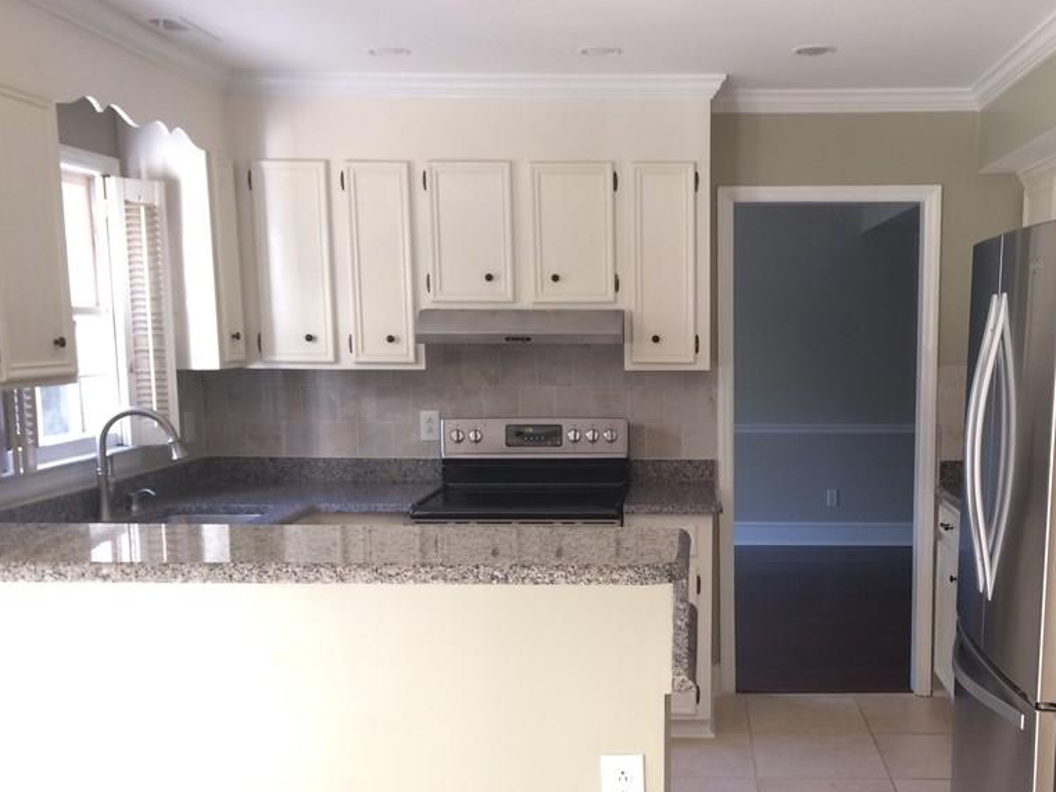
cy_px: 512
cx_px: 690
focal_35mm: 39
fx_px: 1190
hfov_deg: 47.2
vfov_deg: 36.5
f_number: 2.2
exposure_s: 1/30
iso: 100
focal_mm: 4.15
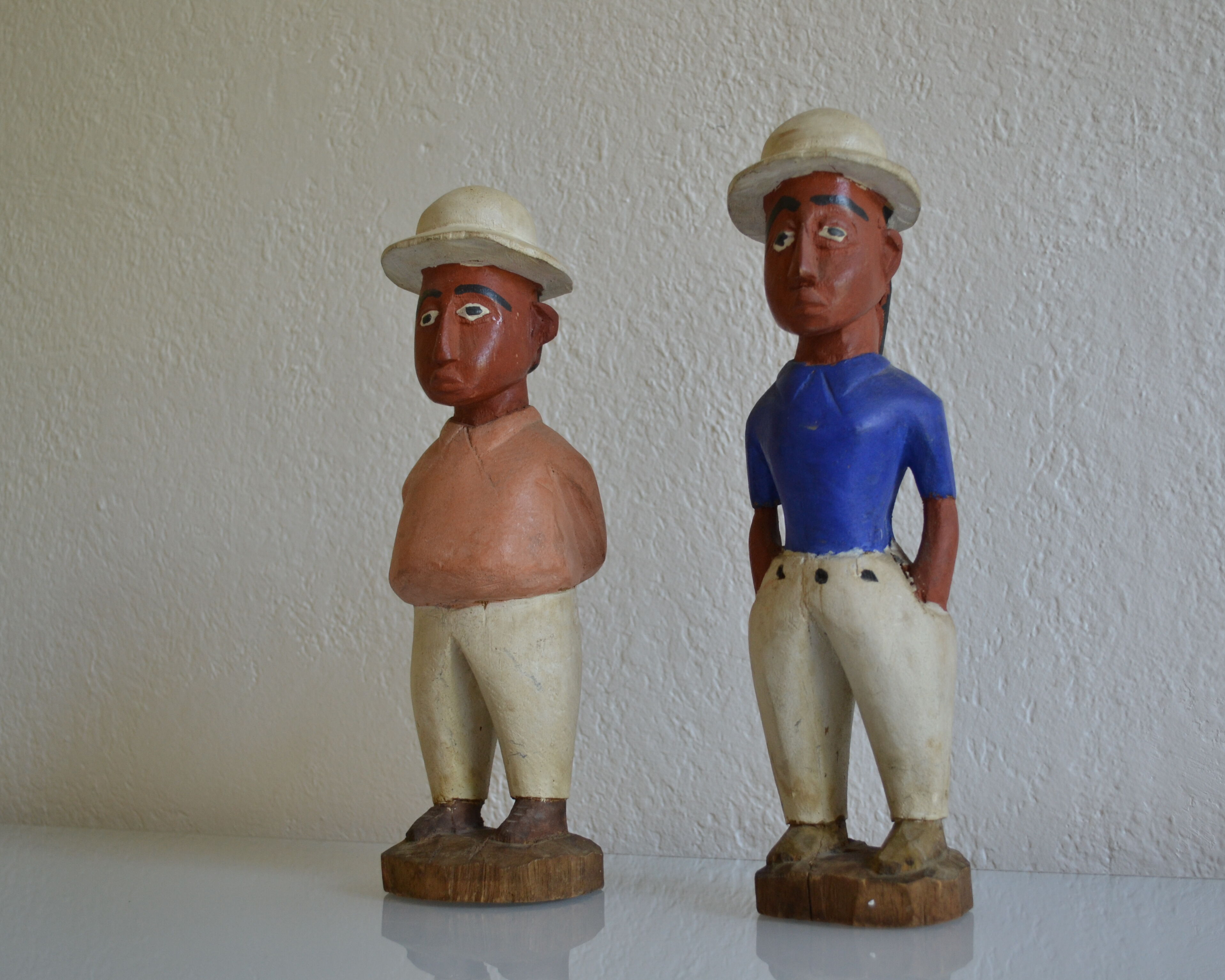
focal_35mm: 44
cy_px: 491
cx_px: 660
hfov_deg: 42.0
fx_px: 1595
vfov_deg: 34.1
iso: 400
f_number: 4.2
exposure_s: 1/30
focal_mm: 26
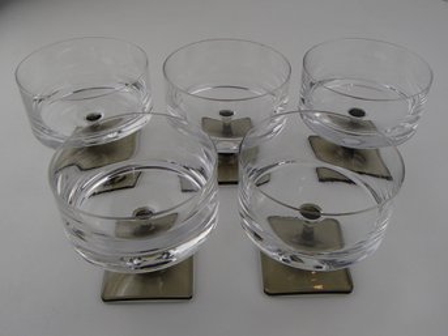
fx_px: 479
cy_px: 168
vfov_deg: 38.6
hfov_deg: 50.2
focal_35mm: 37
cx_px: 224
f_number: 4.7
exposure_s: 1/160
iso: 125
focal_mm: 6.64
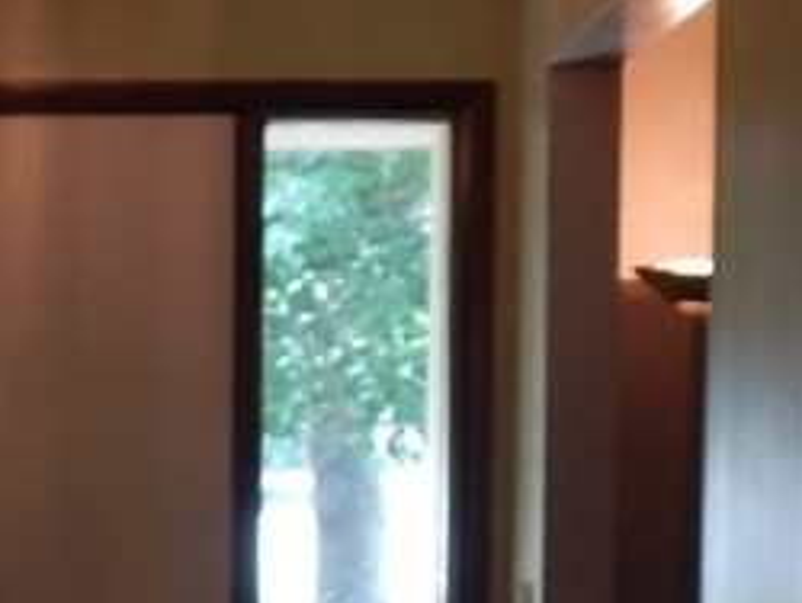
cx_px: 96
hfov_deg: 21.3
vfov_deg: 16.2
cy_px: 561
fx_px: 2087
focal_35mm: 90
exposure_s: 1/30
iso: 125
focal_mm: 4
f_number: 3
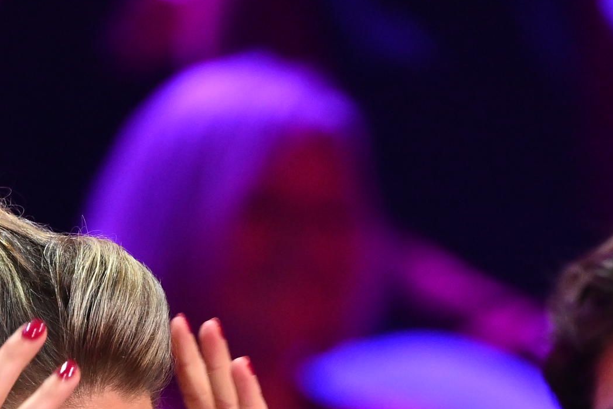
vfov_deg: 1.7
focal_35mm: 789
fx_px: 13438
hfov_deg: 2.6
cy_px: 714
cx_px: 506
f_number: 2.8
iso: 2000
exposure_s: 1/320
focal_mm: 200
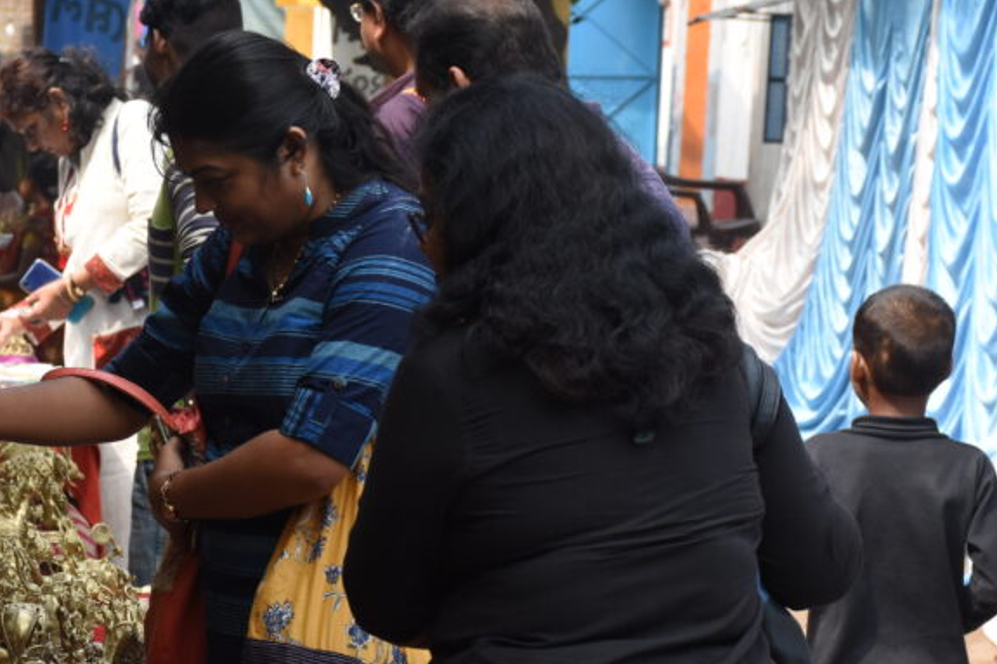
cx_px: 267
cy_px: 433
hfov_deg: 14.7
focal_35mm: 139
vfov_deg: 9.9
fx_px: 3848
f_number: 7.1
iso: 400
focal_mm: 52
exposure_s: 1/400
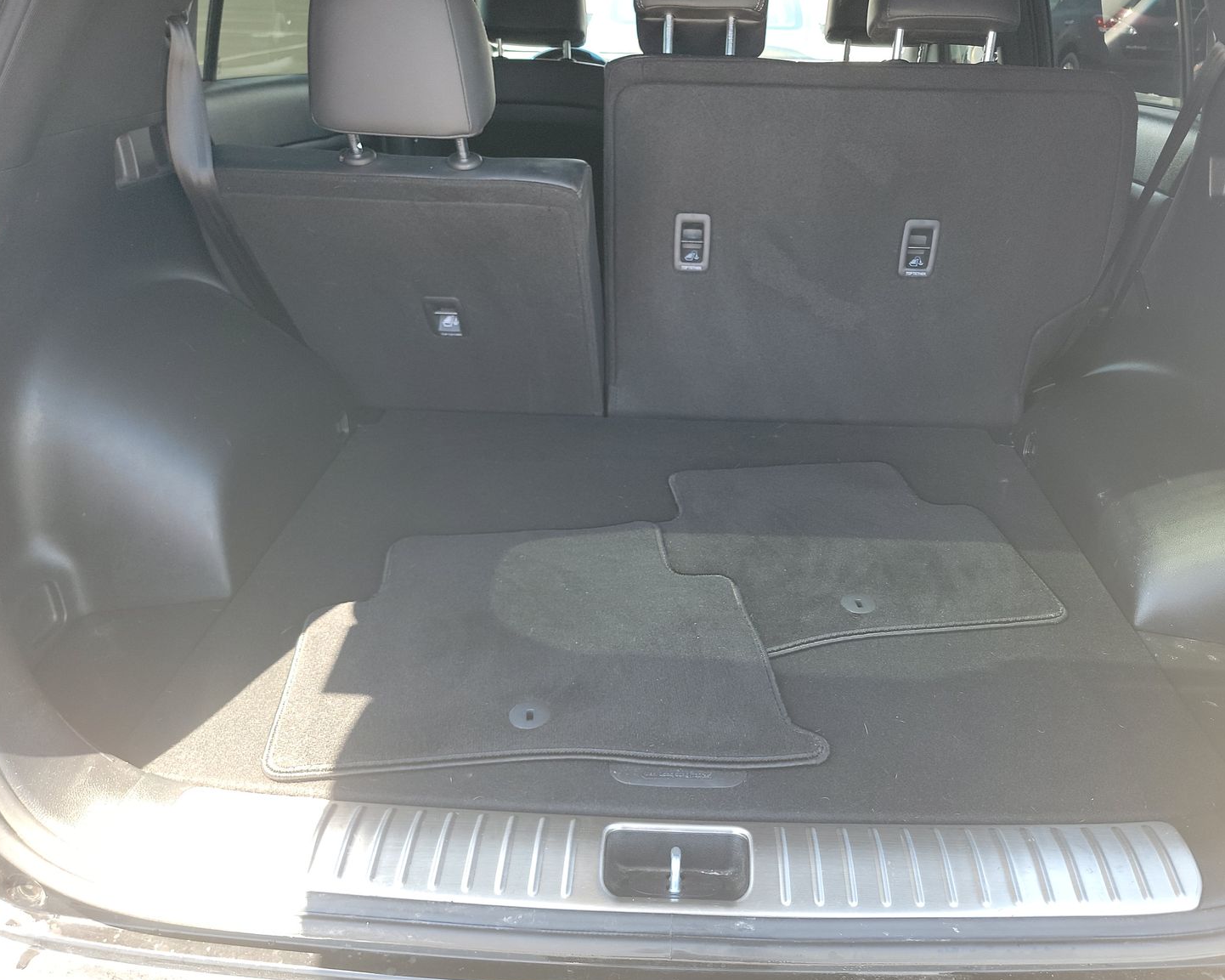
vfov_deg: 54.9
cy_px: 507
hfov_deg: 65.9
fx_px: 942
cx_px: 672
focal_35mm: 26
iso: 96
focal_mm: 6.7
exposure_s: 1/59
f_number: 1.8
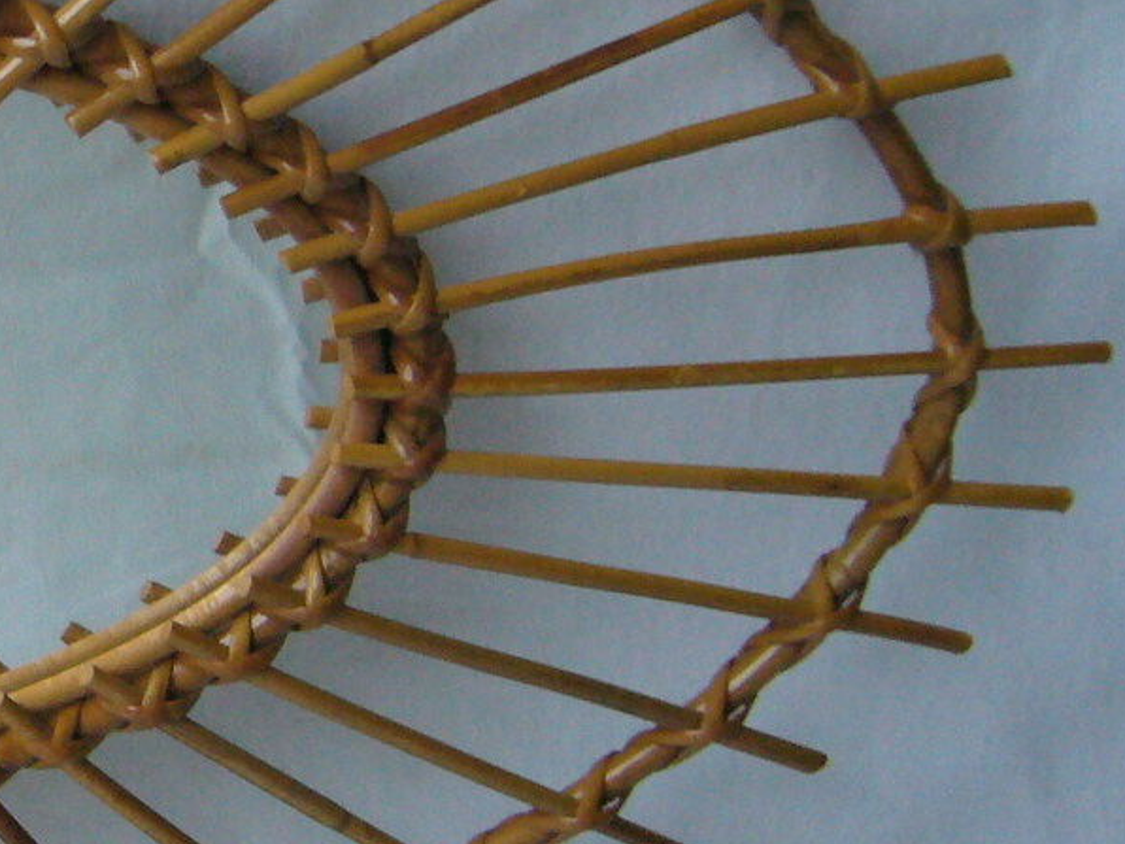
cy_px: 361
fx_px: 3055
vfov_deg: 15.7
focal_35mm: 94
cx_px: -283
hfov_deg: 19.5
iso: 200
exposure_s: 1/8
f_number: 2.8
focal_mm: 5.8
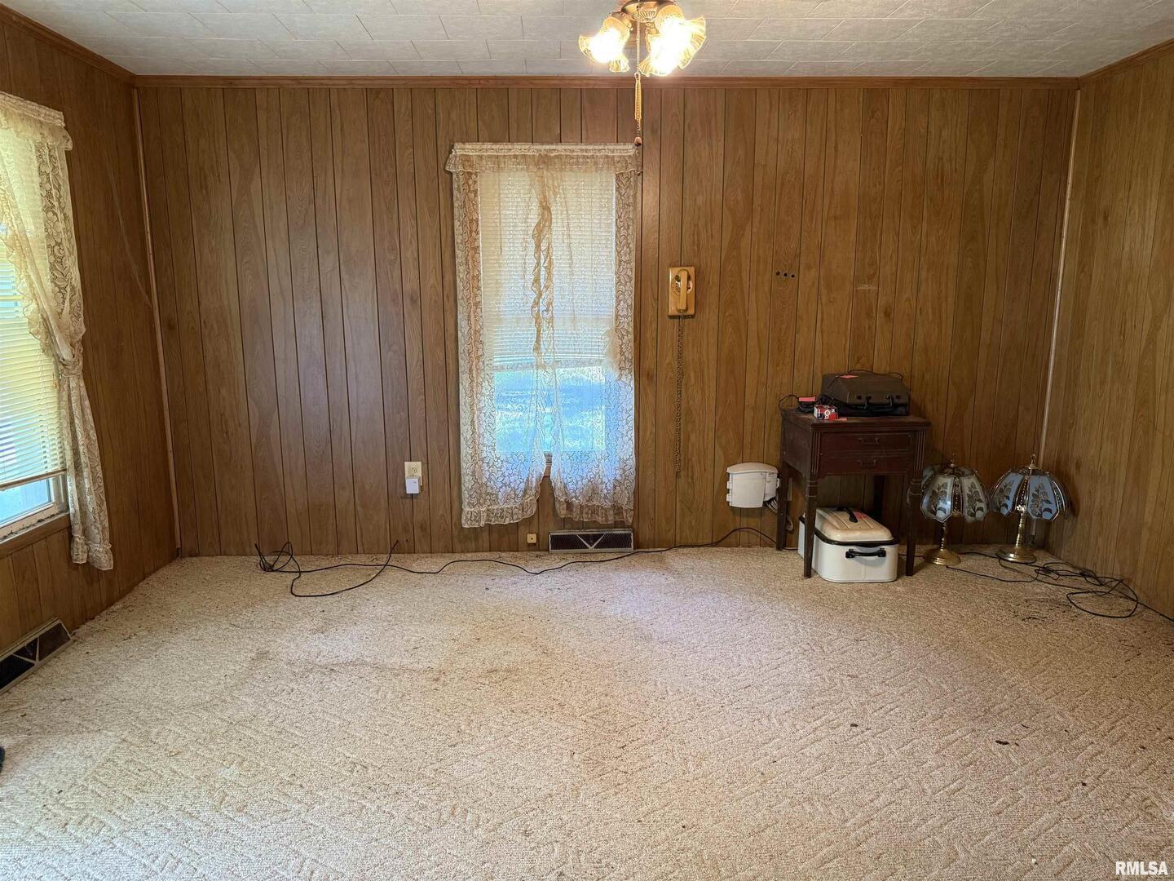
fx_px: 814
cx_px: 587
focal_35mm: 24
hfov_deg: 71.6
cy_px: 440
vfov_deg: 56.8
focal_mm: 6.76
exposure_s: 1/60
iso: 320
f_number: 1.78
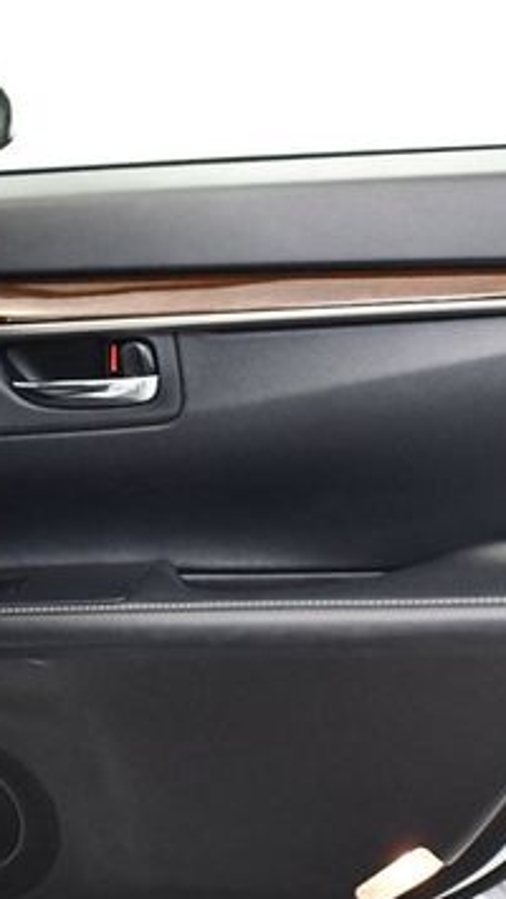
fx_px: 1620
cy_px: 514
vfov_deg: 30.9
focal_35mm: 68
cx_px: 412
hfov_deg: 17.6
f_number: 3.5
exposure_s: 1/60
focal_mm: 18
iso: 3200
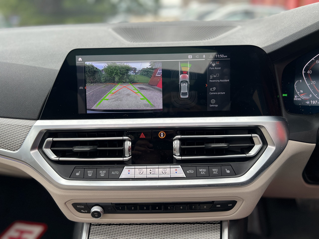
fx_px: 240
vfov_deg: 53.1
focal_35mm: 26
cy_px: 120
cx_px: 160
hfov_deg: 67.3
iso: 40
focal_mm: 5.7
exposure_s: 1/250
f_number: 1.5
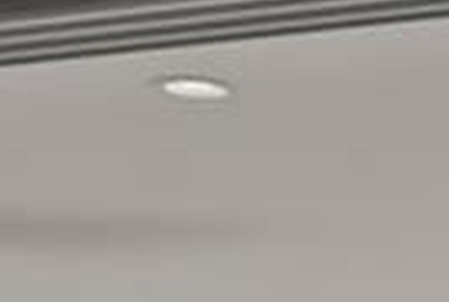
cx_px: 1260
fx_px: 3337
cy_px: 864
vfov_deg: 4.9
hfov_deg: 7.0
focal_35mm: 267
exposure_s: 1/160
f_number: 9
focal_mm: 35
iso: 100
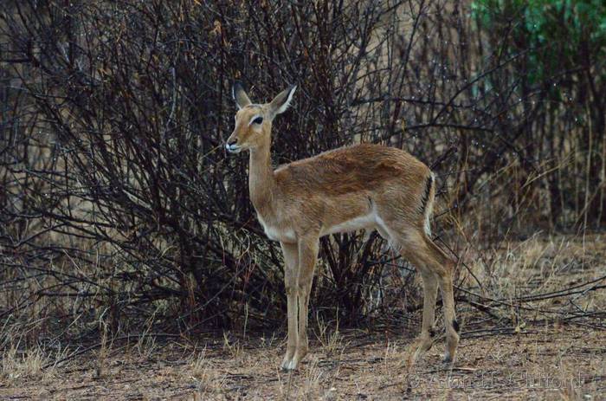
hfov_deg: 3.4
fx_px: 10075
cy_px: 200
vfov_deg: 2.3
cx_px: 303
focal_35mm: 600
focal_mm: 400
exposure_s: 1/400
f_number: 5.6
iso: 6400
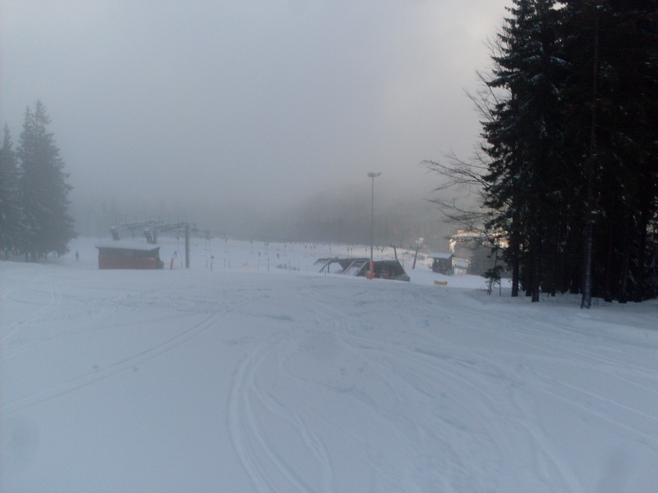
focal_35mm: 38
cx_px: 329
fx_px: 722
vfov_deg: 37.7
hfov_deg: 49.0
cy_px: 246
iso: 80
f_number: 8.4
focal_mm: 6.3
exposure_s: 1/90
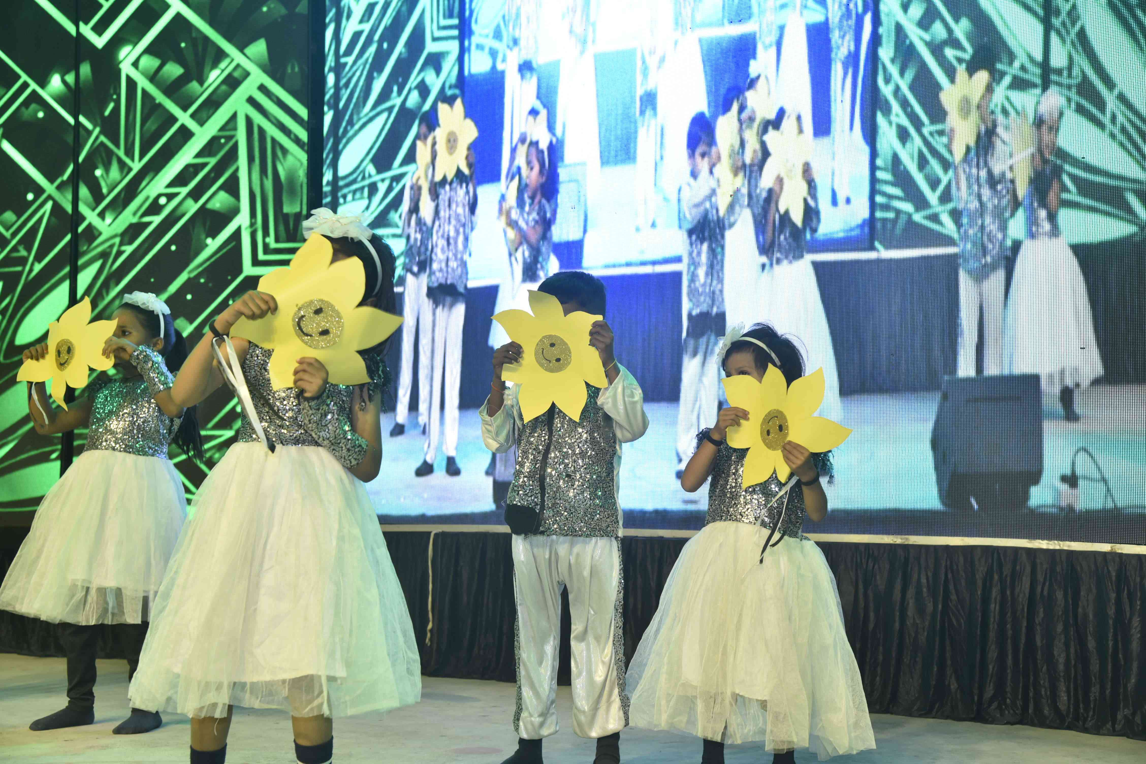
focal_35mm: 55
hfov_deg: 36.2
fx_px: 1751
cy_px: 382
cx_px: 573
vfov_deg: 24.6
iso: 400
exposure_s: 1/160
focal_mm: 55
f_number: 5
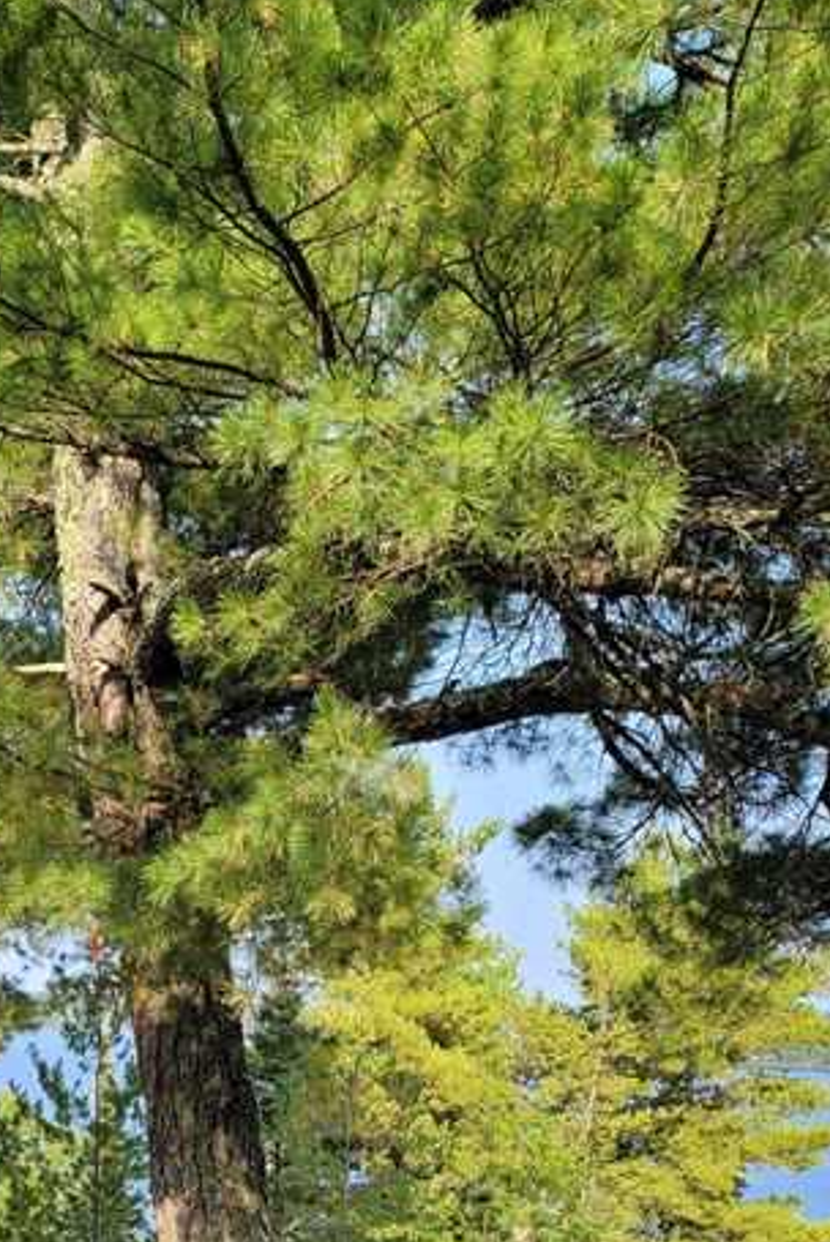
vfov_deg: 32.2
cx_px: 68
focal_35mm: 57
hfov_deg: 23.1
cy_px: 1253
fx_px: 1968
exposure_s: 1/899
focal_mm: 5
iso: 40
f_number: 1.8
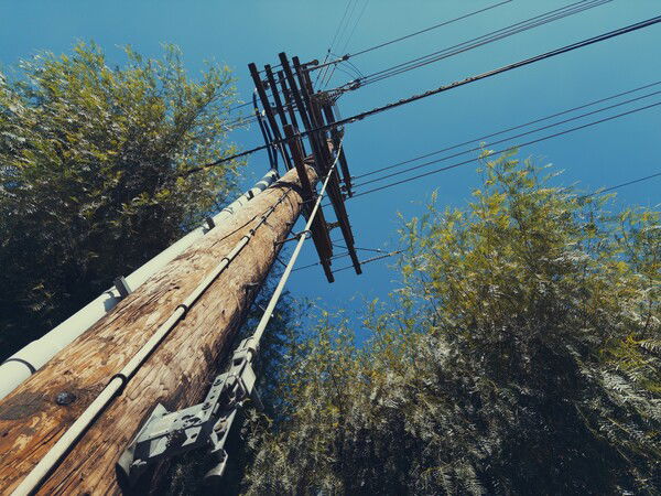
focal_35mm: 26
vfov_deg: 53.1
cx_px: 330
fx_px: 496
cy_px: 248
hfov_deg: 67.3
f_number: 1.6
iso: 50
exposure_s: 1/3125
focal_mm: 5.96
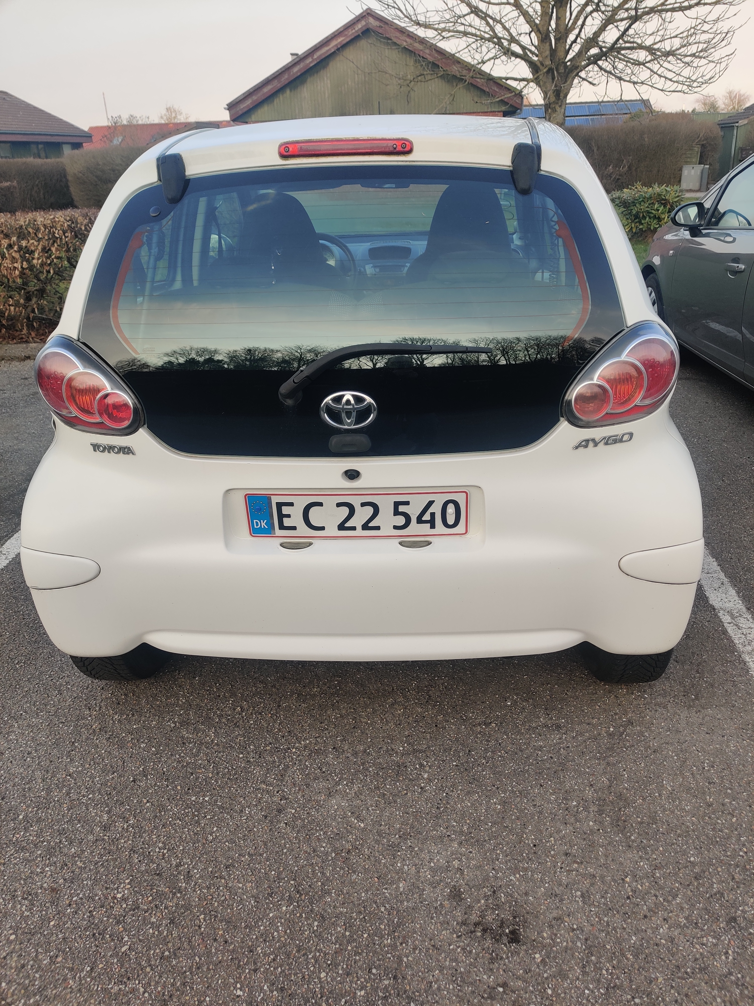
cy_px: 503
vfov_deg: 65.3
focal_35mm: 27
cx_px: 377
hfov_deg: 51.4
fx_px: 784
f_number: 1.65
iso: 100
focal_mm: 4.75
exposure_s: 1/217
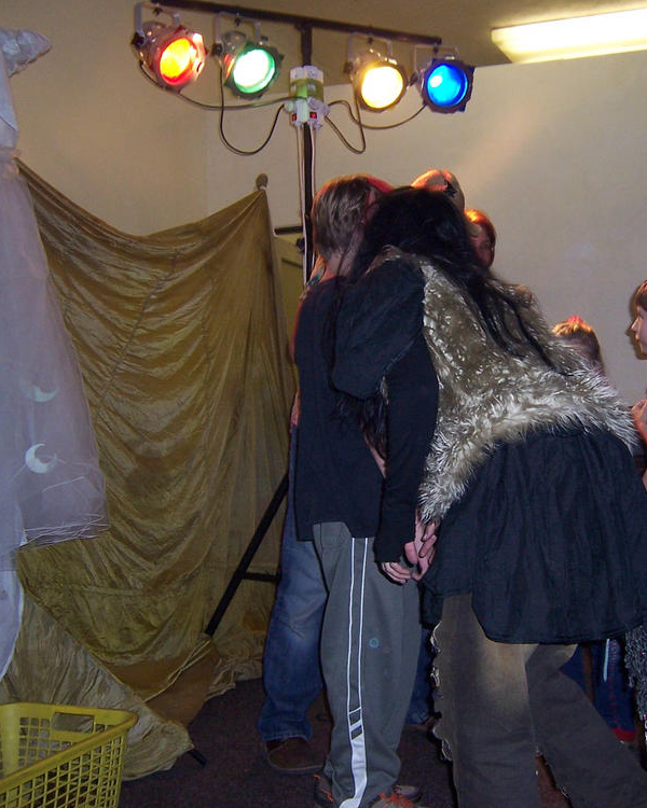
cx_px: 469
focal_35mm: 44
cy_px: 406
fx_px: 1053
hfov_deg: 33.6
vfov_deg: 42.0
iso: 140
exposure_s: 1/60
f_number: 2.8
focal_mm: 5.5
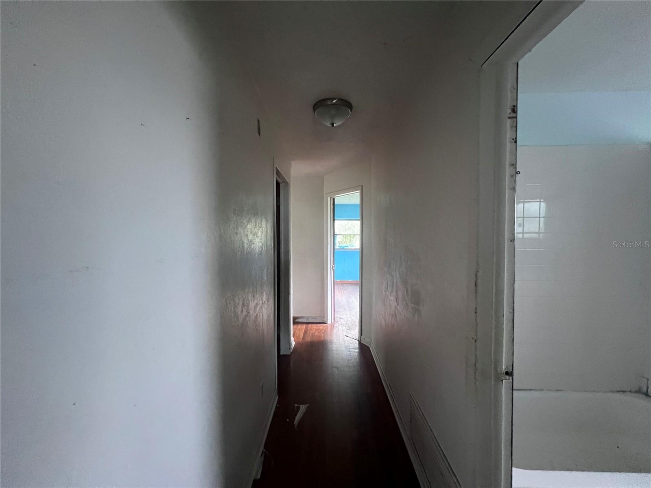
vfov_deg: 89.9
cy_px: 244
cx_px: 326
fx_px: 244
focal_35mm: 13
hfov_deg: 106.2
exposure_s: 1/60
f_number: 1.8
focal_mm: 1.57
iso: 800
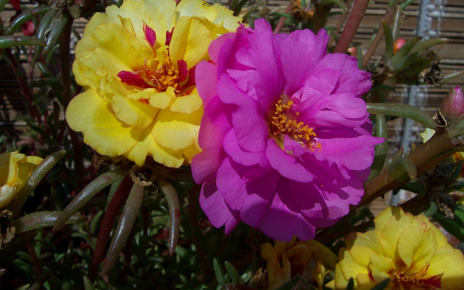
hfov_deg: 52.7
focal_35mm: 37
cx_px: 236
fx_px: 468
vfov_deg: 34.3
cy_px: 112
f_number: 5.6
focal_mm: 5.6
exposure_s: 1/1000
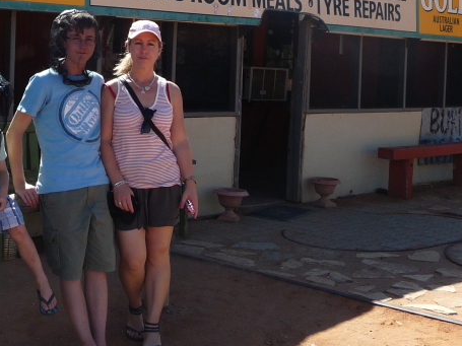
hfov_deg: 30.3
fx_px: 841
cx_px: 129
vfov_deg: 23.0
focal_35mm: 63
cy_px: 86
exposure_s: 1/640
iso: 100
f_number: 3.3
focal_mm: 4.7
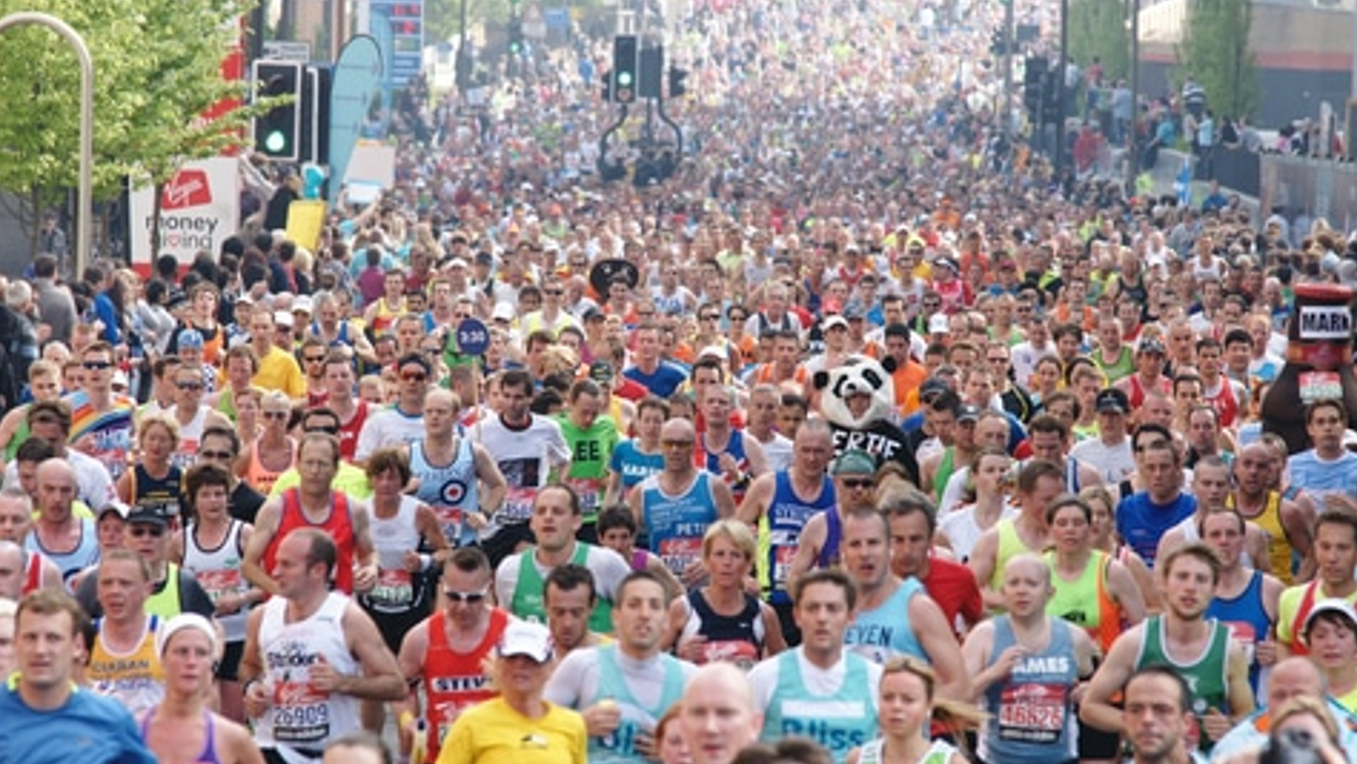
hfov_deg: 6.8
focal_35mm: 318
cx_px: 673
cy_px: 386
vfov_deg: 3.8
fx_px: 11446
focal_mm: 200
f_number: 8
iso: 500
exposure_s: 1/320
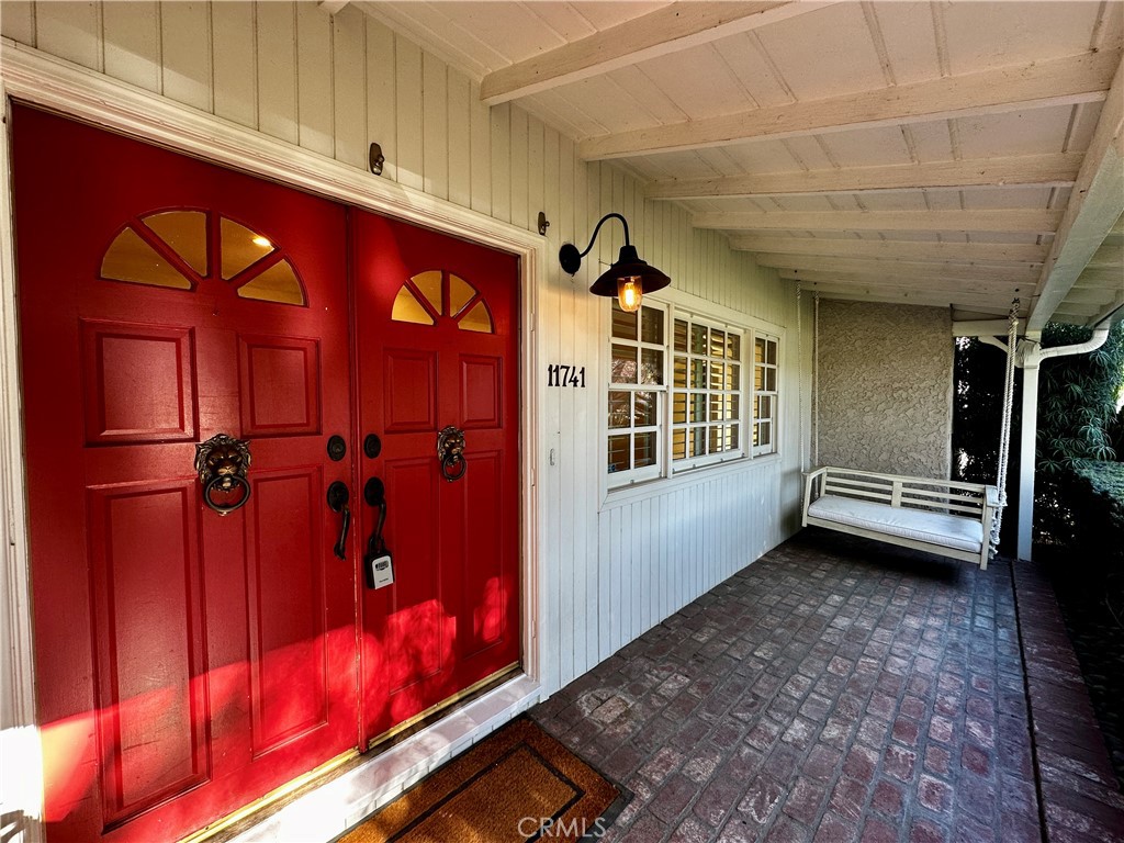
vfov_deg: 85.7
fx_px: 455
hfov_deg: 102.1
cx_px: 562
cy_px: 422
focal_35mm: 14
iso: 100
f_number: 2.2
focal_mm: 2.22
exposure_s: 1/120
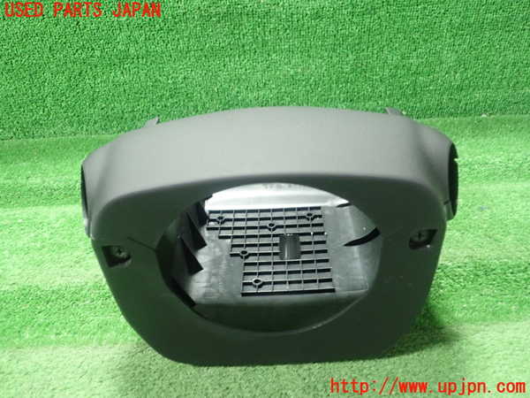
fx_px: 459
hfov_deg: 60.0
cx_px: 265
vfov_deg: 46.8
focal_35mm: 30
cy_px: 199
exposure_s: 1/60
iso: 800
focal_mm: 5.5
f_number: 2.3
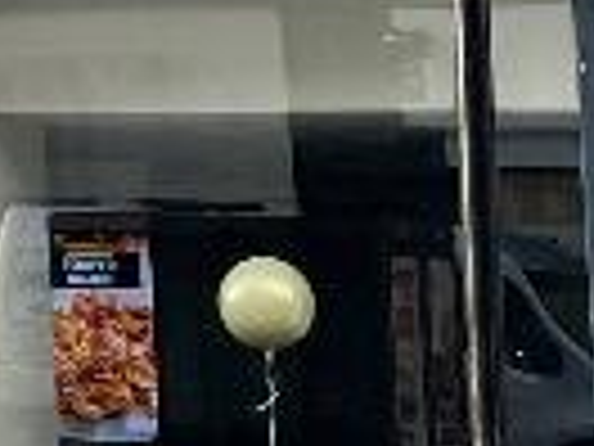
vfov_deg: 7.2
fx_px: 3449
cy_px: -266
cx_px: -1170
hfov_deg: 8.3
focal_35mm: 201
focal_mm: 4.2
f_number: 1.6
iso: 32
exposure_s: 1/304
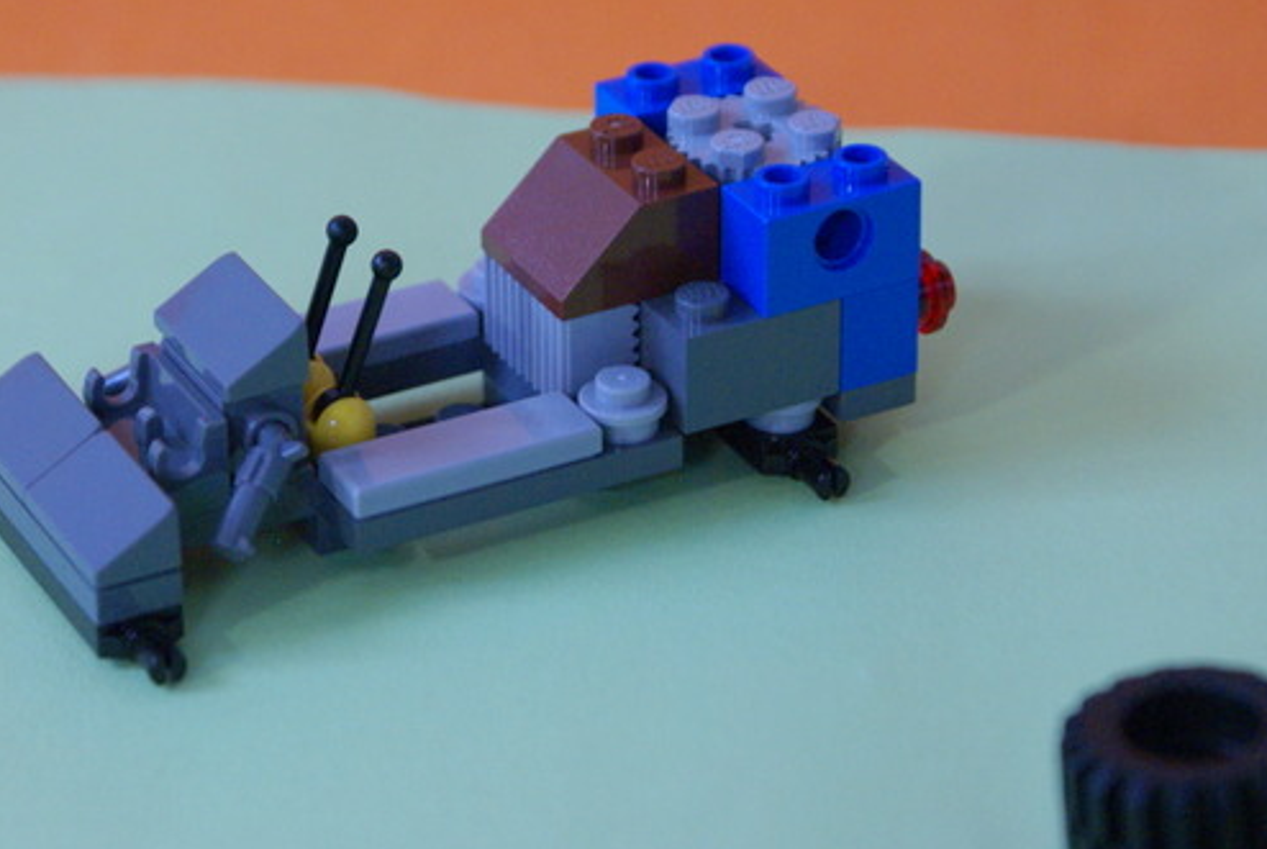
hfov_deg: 15.0
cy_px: 335
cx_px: 487
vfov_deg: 10.1
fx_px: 4794
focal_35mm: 136
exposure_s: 1/15
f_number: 5.6
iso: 800
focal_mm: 70
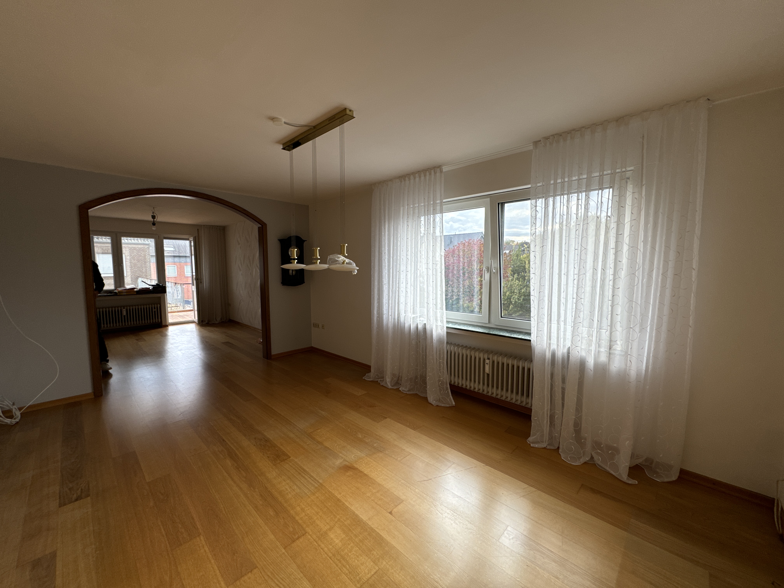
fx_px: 317
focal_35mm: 14
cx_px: 392
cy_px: 294
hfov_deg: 102.1
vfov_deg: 85.7
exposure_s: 1/121
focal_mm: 2.22
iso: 50
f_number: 2.2
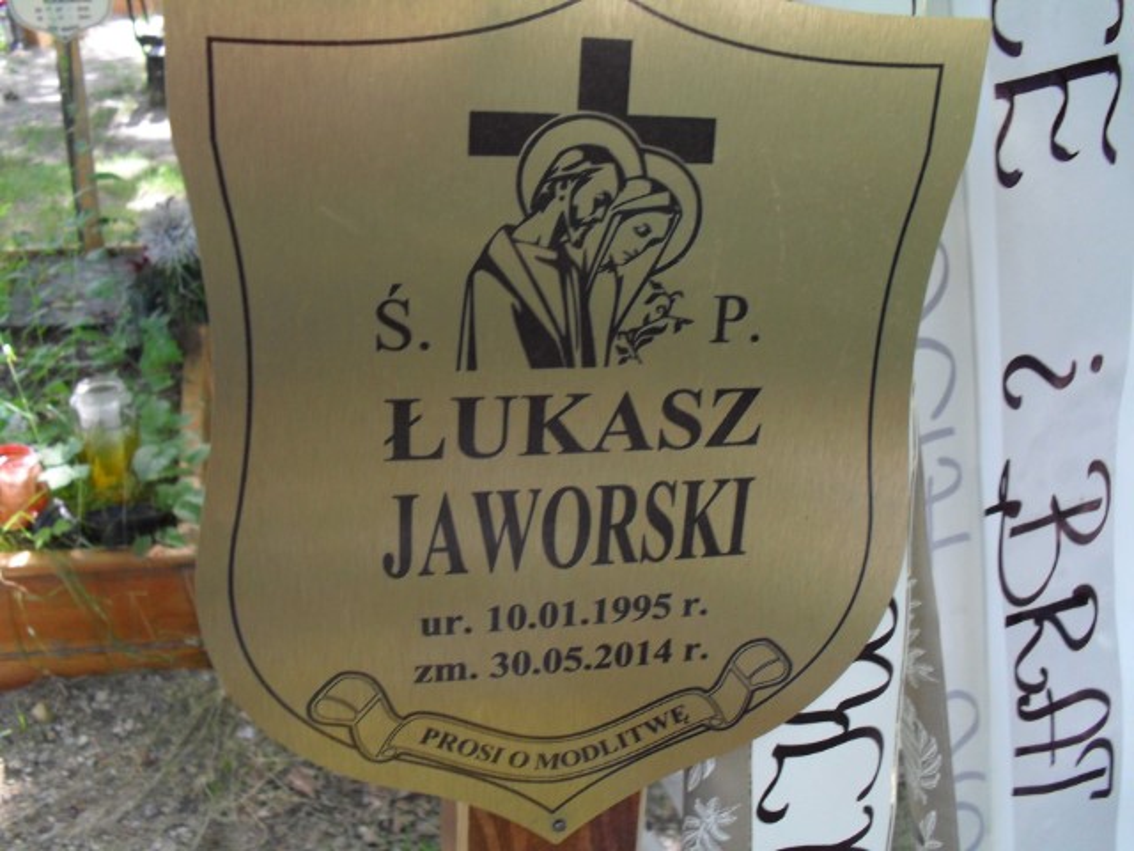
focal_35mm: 35
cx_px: 567
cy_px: 426
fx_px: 1147
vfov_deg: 40.7
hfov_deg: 52.6
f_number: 3.2
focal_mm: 6.3
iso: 120
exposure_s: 1/45
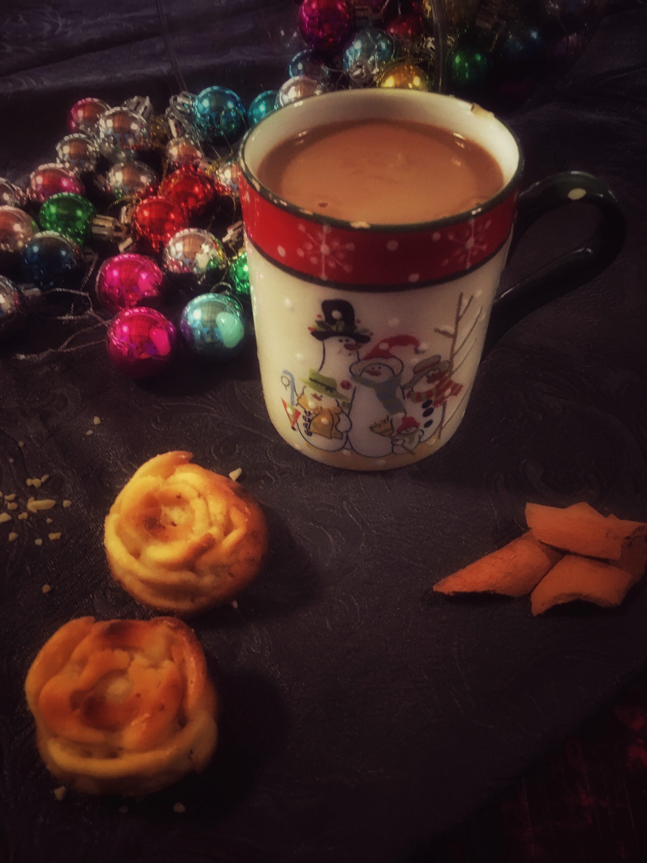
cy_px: 432
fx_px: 723
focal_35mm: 29
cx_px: 324
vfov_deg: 61.7
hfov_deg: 48.2
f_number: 2.2
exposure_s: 1/15
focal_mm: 4.15
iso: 500
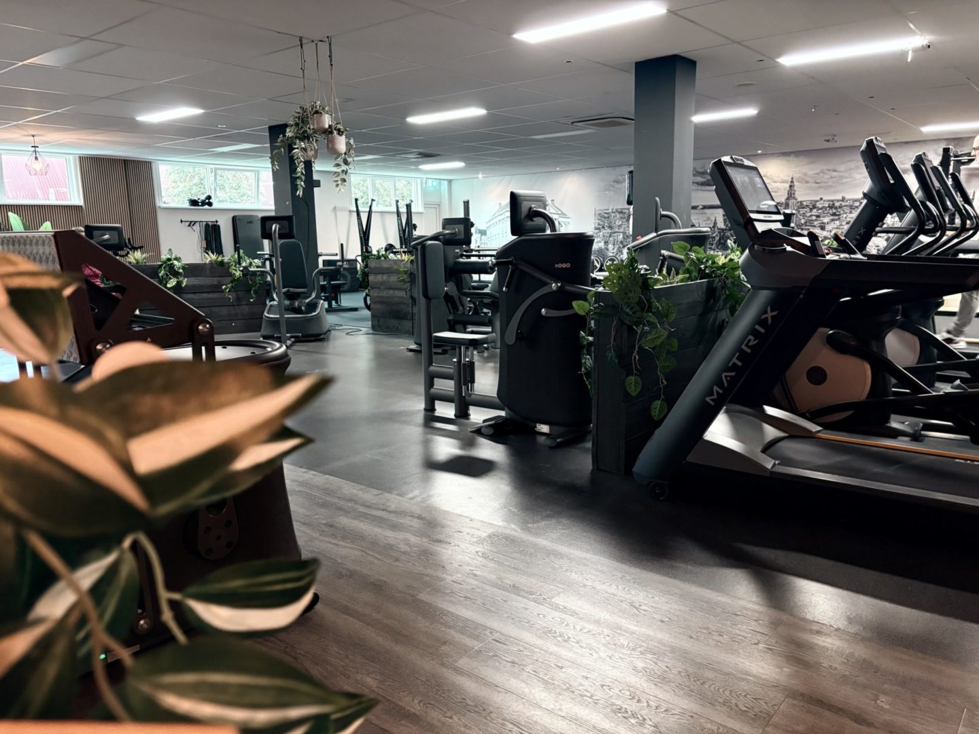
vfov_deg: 53.1
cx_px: 490
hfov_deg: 67.3
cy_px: 367
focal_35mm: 26
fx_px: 735
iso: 500
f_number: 1.6
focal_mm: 5.96
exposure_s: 1/33
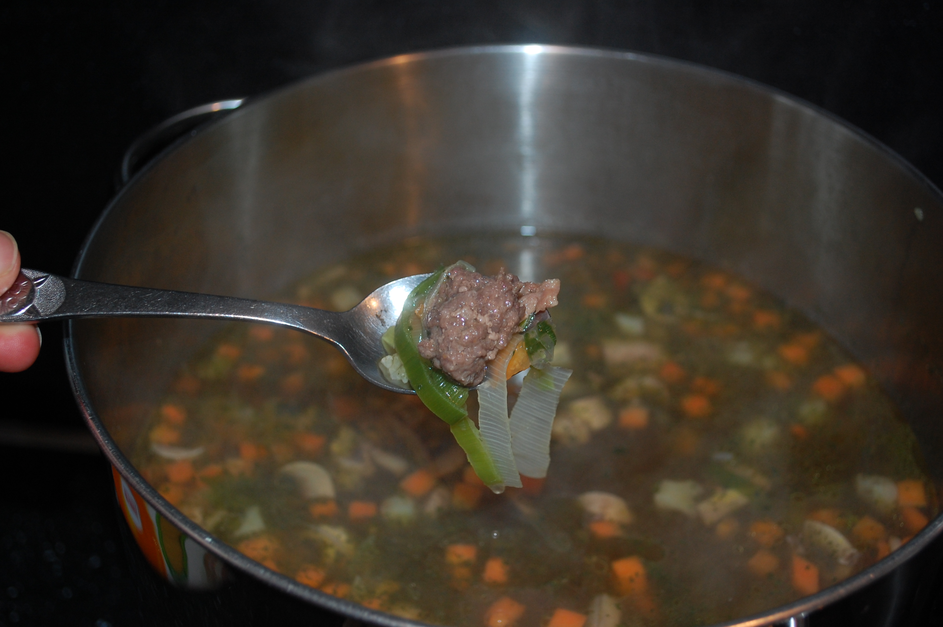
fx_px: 1335
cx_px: 472
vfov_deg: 26.4
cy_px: 314
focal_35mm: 51
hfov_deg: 38.9
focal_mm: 34
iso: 400
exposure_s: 1/60
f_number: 5
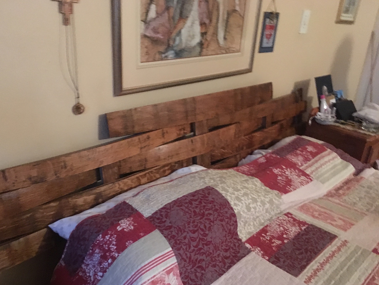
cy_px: 149
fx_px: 339
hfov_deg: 58.3
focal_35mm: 31
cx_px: 177
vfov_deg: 45.4
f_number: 2.2
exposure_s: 1/17
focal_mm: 4.15
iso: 800
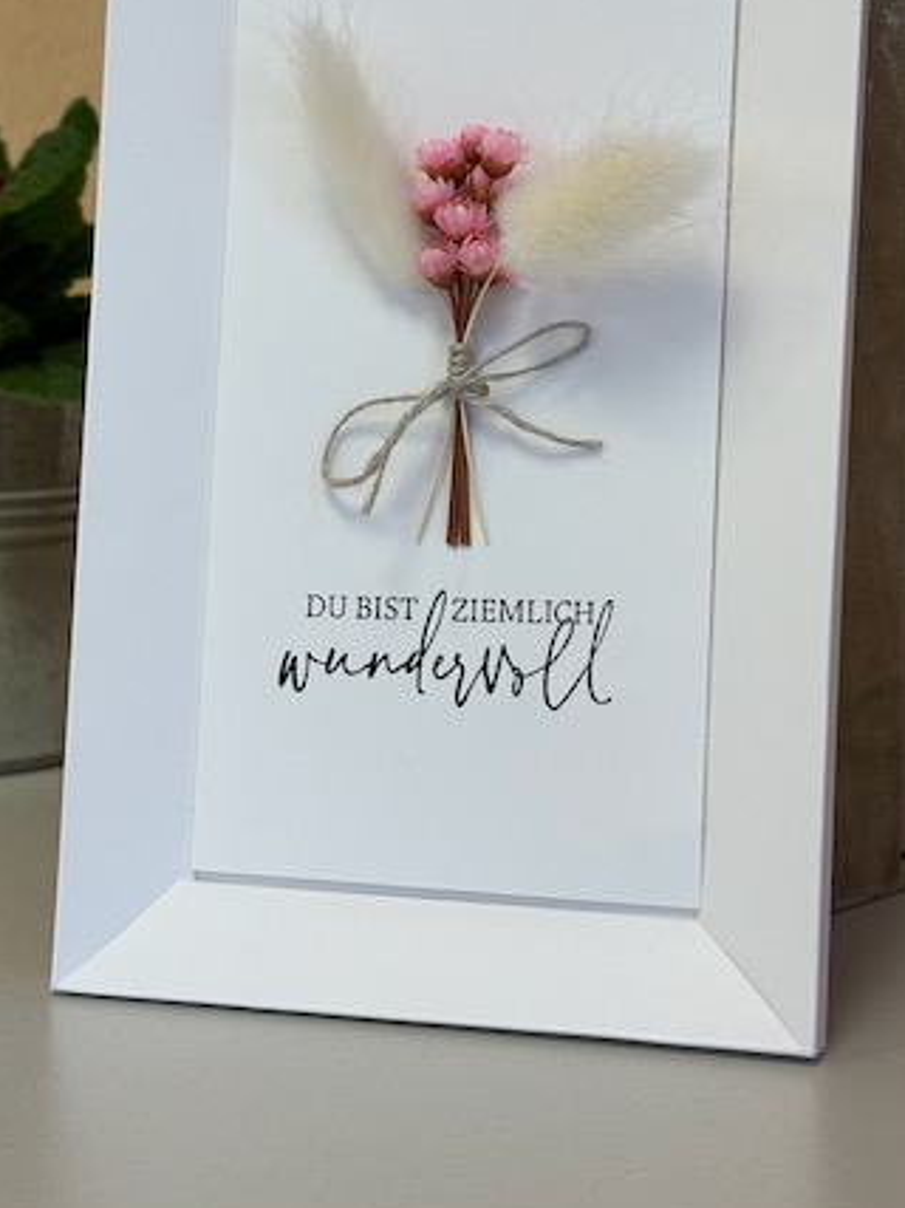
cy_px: 433
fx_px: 2511
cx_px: 444
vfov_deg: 26.9
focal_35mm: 72
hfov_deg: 20.4
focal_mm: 6.86
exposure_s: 1/100
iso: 64
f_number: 1.78
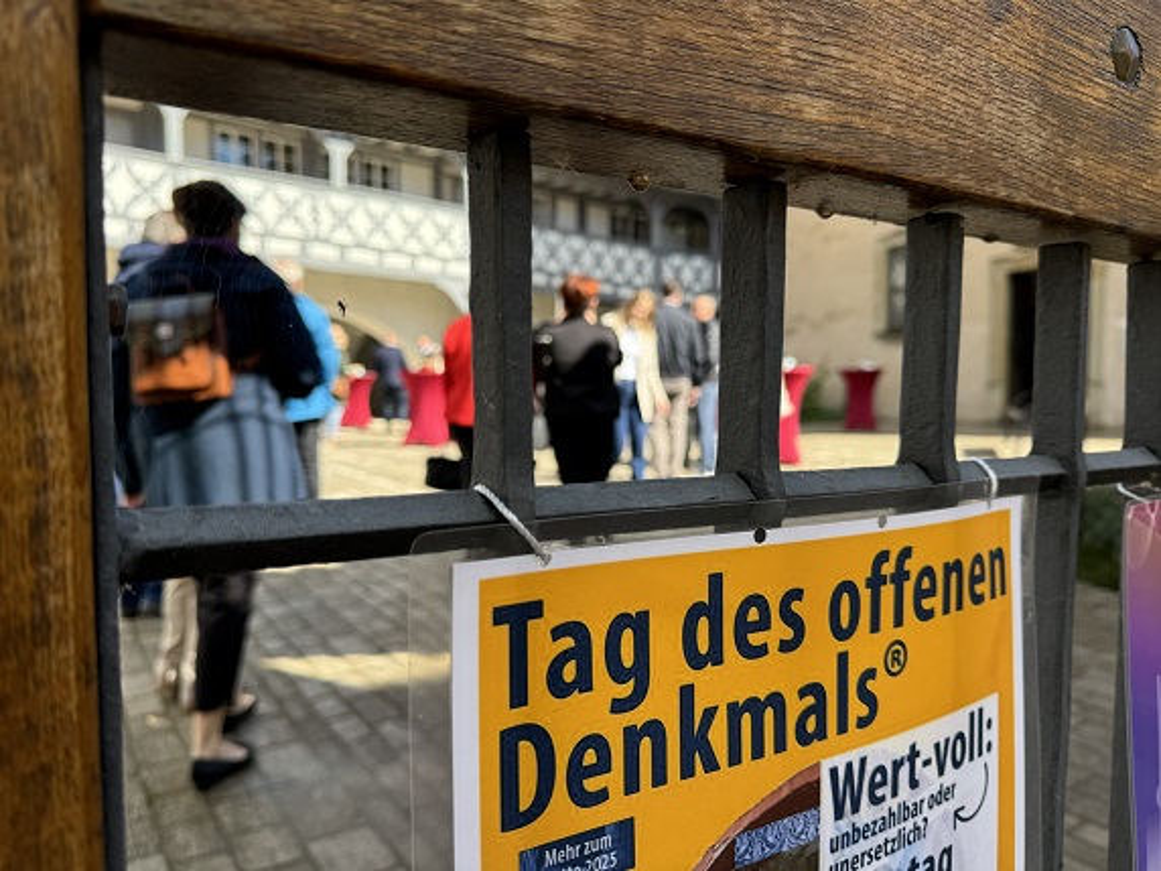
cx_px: 580
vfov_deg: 56.8
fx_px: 805
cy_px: 436
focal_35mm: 24
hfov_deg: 71.6
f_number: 1.78
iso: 80
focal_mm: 6.76
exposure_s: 1/1076
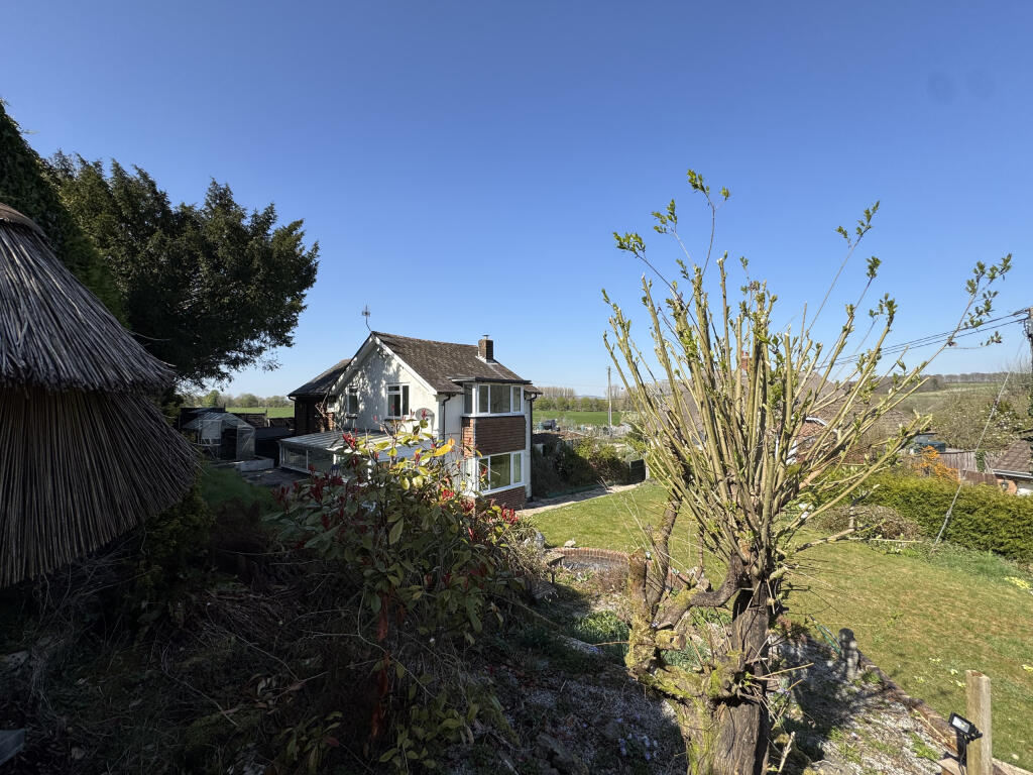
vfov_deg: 85.7
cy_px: 388
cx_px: 516
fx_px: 418
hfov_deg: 102.1
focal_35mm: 14
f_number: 2.2
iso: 50
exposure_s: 1/1832
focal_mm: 2.22
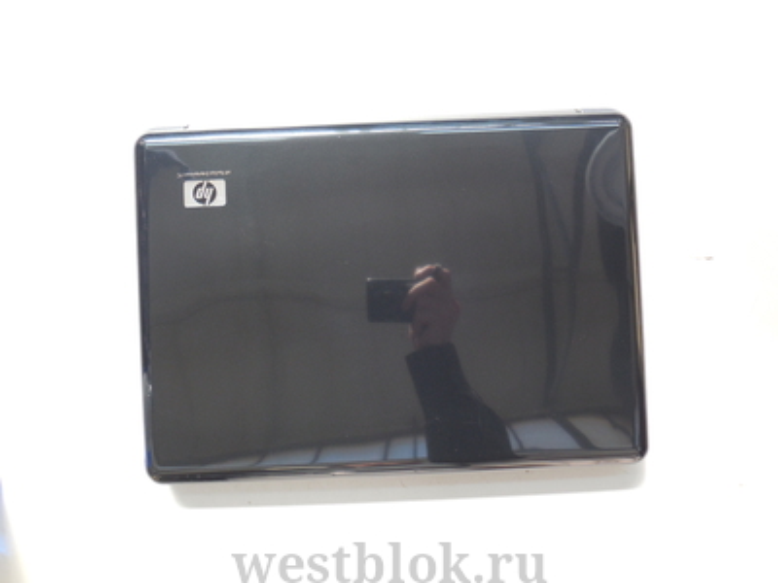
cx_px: 389
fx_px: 584
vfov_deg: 53.1
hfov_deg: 67.3
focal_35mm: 26
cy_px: 292
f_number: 3.5
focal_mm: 4.6
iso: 160
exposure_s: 1/30
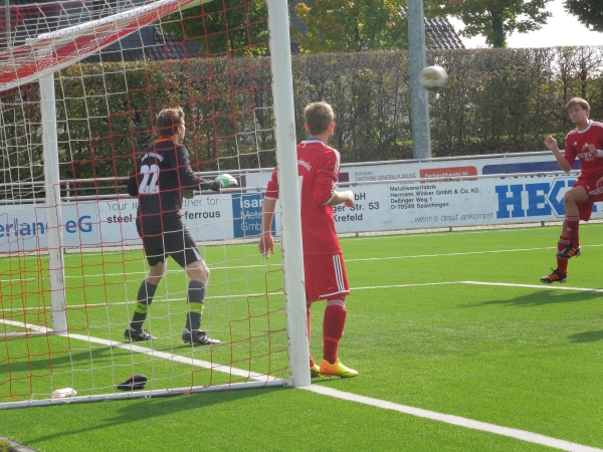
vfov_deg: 8.7
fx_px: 2961
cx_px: 302
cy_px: 226
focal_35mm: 170
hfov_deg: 11.6
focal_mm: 30.6
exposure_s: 1/250
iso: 100
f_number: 5
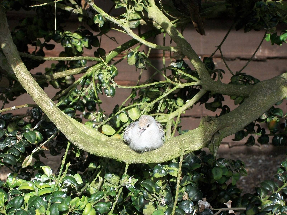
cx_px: 144
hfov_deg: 20.4
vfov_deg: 15.4
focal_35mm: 96
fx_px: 796
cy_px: 108
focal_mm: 17.1
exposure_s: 1/500
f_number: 5.2
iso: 217
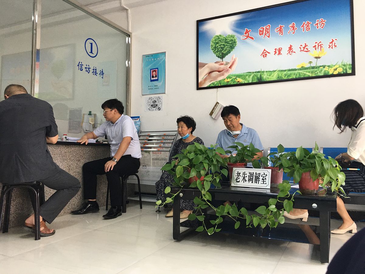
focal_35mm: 29
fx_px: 306
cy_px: 137
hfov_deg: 61.7
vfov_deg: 48.2
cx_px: 182
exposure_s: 1/33
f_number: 2.2
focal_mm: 4.15
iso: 50
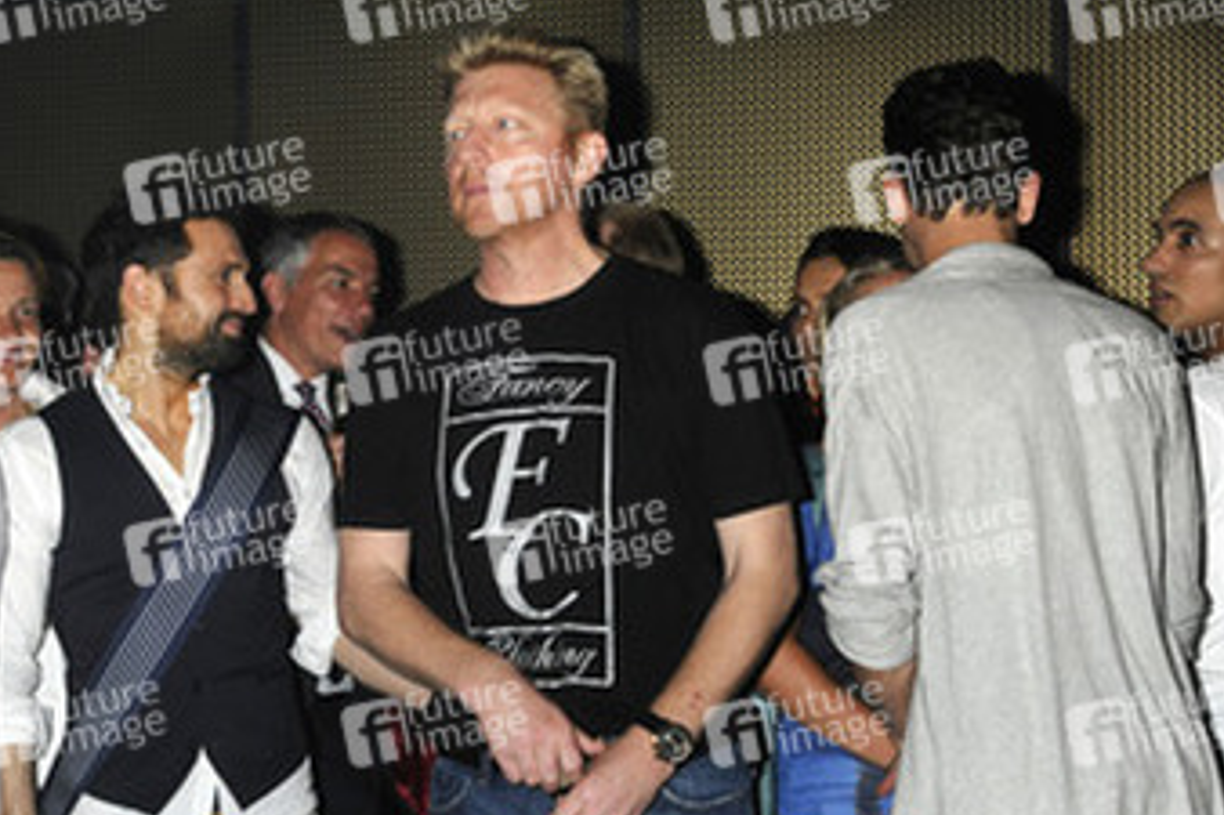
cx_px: 483
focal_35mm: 64
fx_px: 2175
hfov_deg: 31.3
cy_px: 453
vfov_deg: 21.2
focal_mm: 48
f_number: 5.6
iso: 2000
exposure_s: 1/50
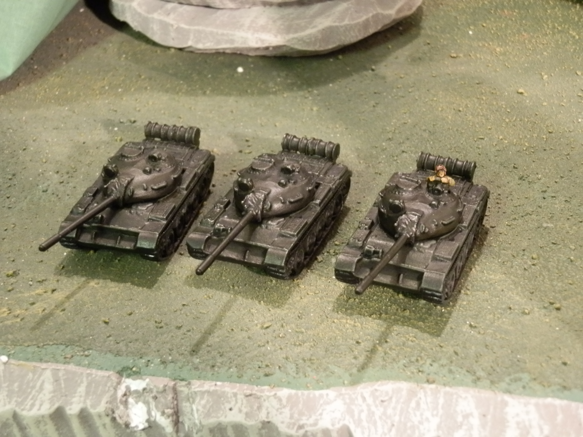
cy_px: 218
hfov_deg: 31.7
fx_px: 1027
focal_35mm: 61
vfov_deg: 24.0
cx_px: 292
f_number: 3.7
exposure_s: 1/8
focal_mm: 10.99
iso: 400
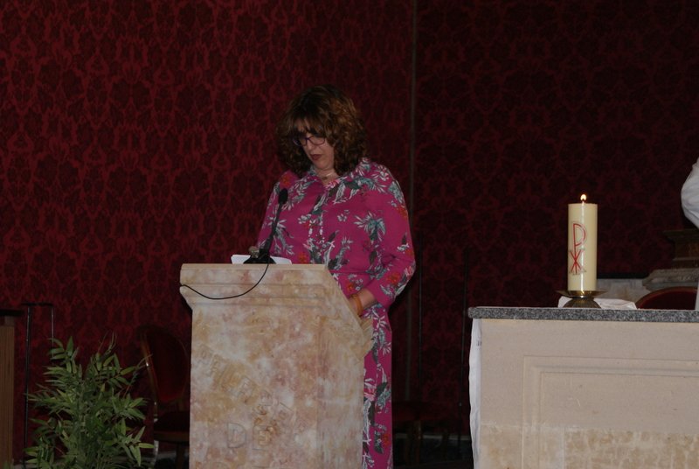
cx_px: 350
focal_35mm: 105
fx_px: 2042
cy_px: 234
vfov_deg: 13.1
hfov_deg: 19.4
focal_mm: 70
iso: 400
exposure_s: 1/125
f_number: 5.6
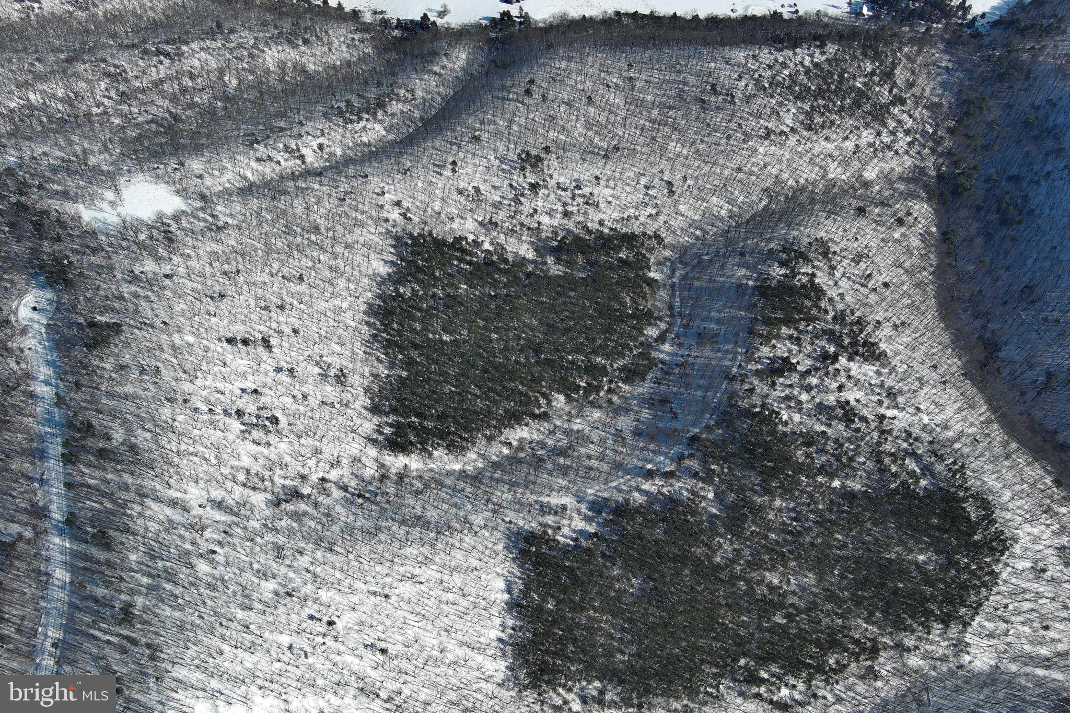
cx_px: 535
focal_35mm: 29
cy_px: 356
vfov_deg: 45.0
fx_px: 862
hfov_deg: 63.7
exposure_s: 1/2128
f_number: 2.8
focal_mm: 10.57
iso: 101
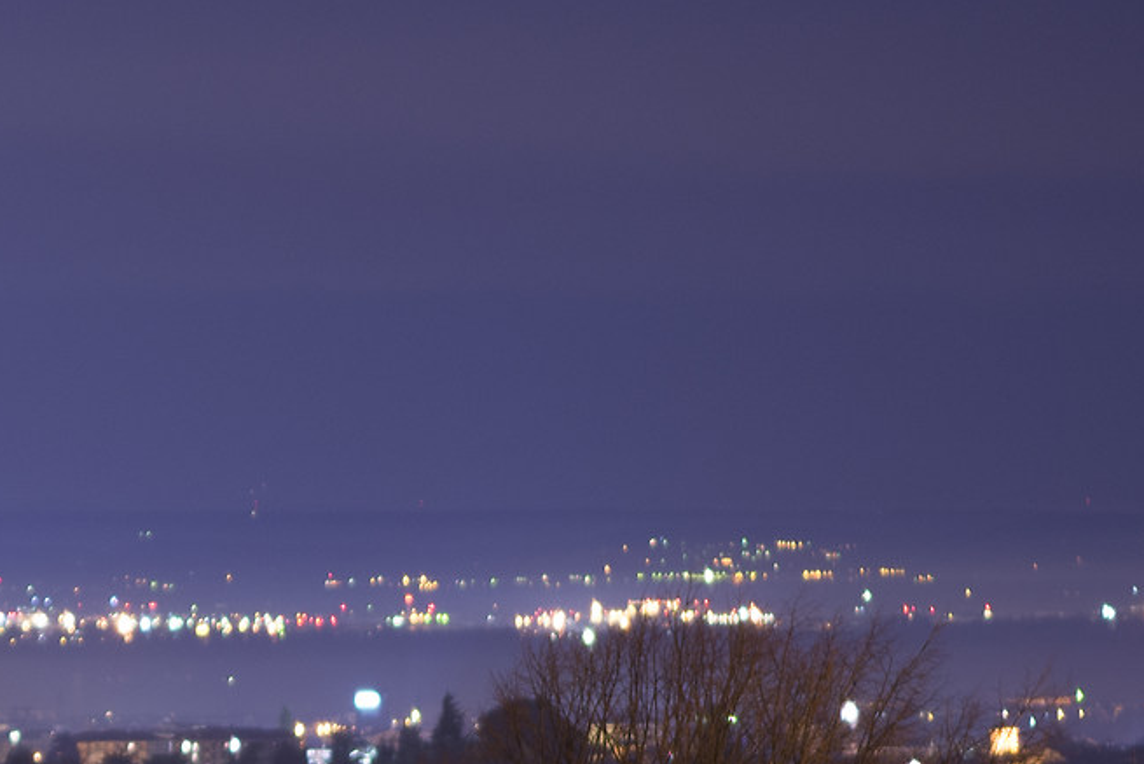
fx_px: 12236
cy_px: 236
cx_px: -807
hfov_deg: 5.3
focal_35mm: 385
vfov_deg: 3.6
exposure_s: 13
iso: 200
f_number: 2.8
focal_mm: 105
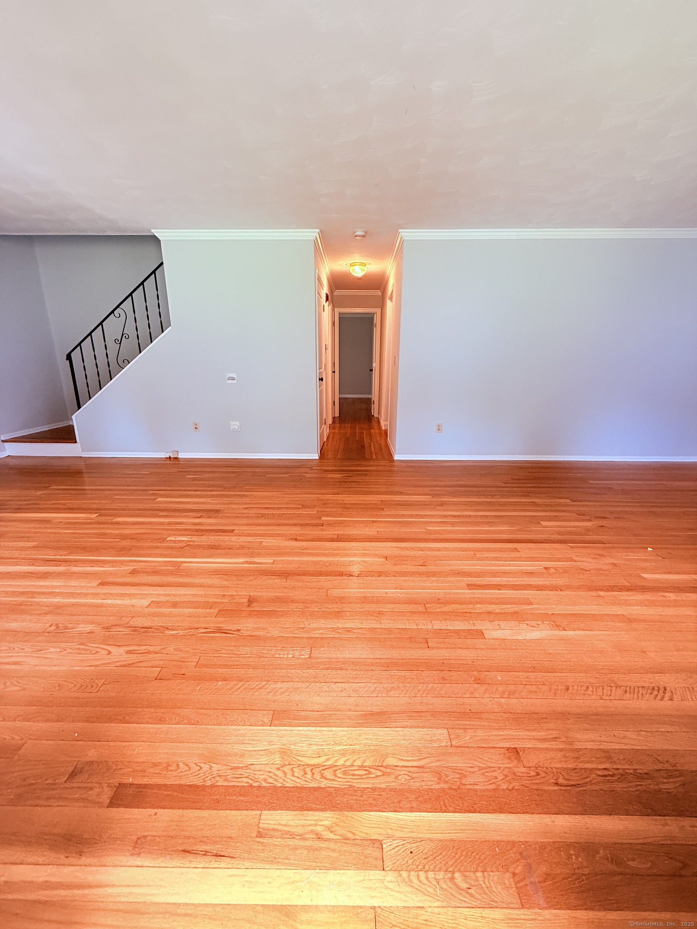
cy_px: 464
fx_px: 376
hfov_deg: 85.7
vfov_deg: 102.1
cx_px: 348
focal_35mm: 14
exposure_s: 1/120
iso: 320
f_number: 2.2
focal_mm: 2.22
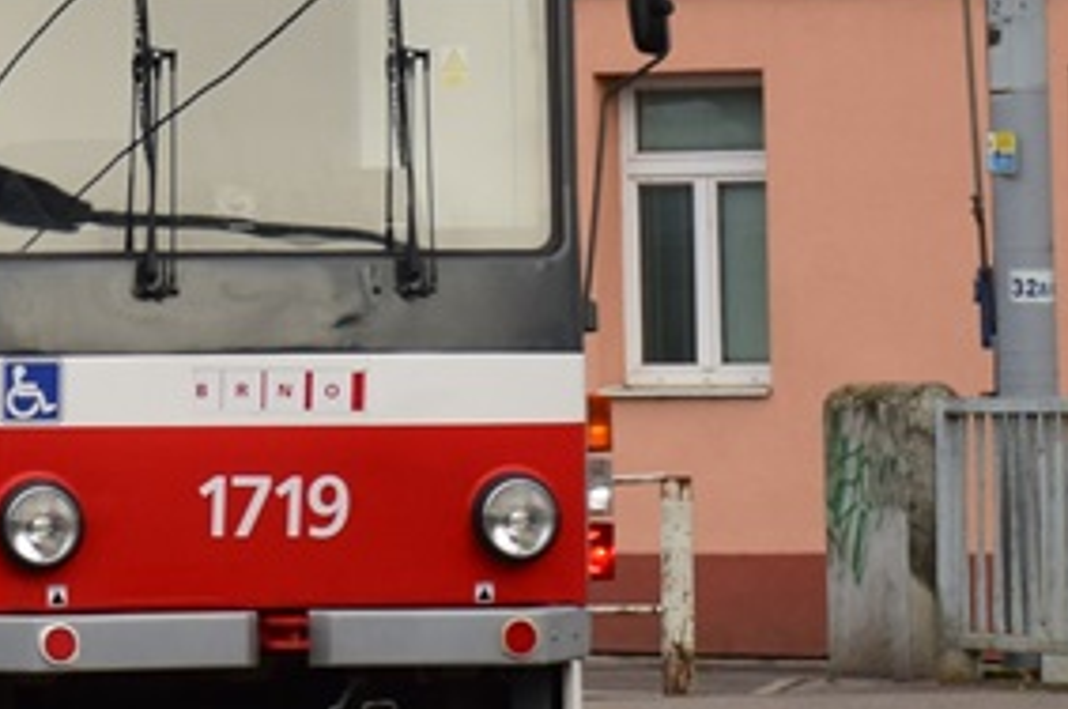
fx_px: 11319
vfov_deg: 3.6
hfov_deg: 5.4
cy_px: -388
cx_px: -411
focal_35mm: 382
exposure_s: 1/320
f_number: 4.5
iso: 250
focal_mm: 48
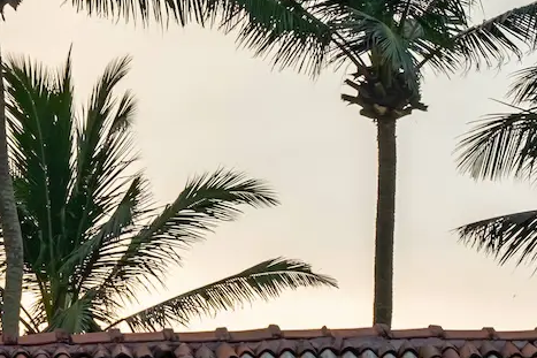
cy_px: 127
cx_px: -179
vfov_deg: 5.3
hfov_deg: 7.9
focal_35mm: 257
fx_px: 3832
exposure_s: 1/125
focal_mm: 50
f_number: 11
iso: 400
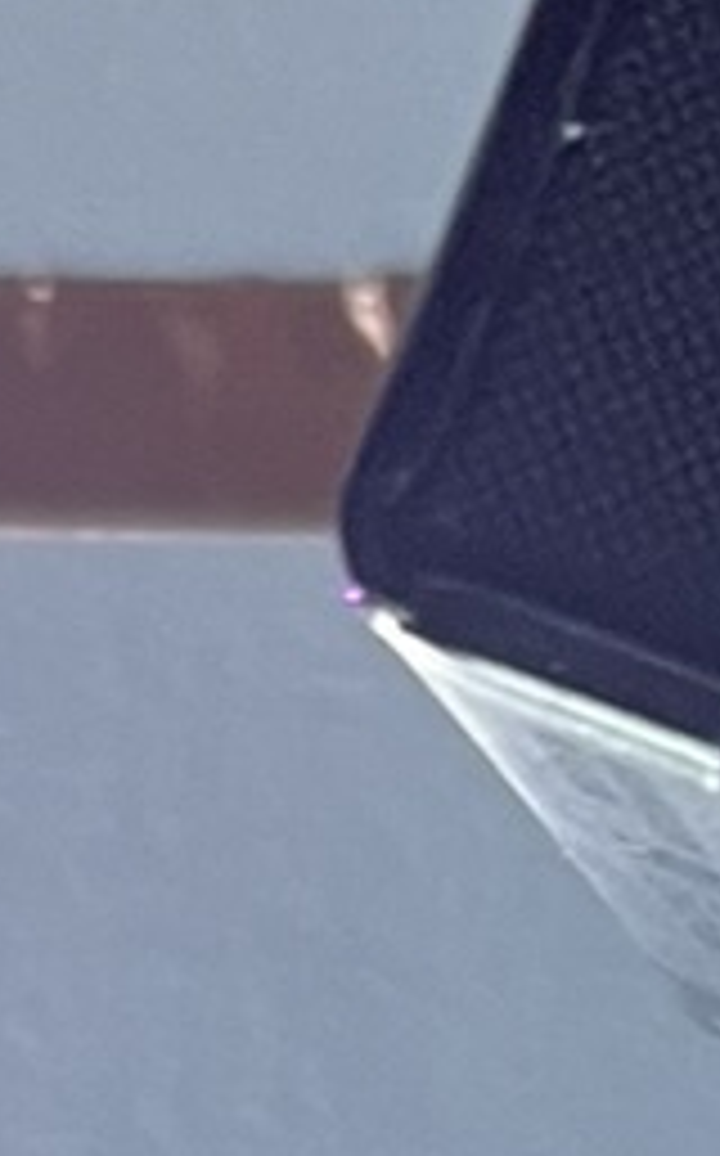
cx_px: 72
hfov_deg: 5.9
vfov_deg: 9.0
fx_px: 6926
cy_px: 2316
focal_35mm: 220
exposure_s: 1/60
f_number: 1.6
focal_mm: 5.1
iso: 125
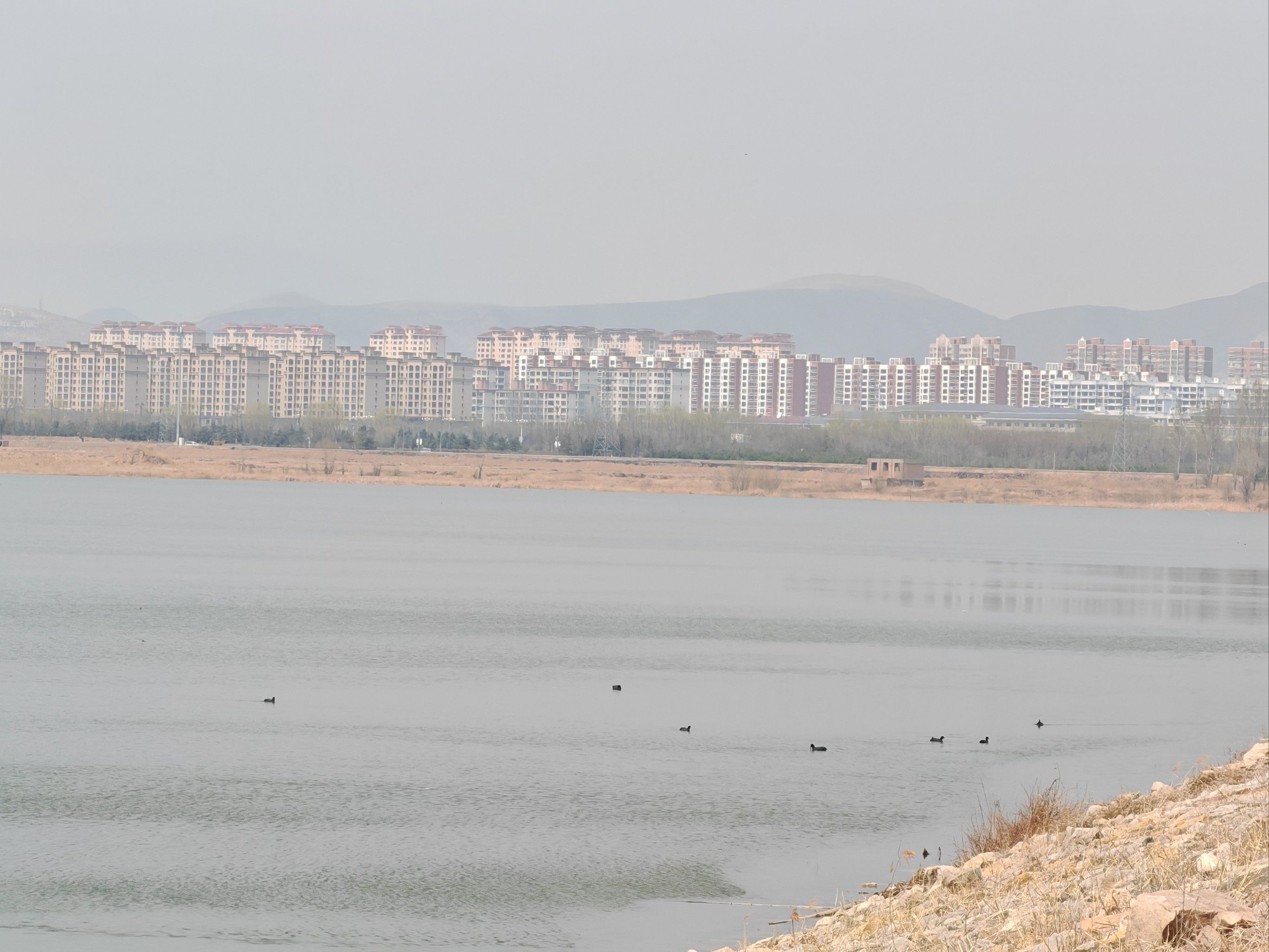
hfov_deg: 14.1
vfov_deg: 10.6
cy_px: 476
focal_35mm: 140
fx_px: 5132
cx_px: 634
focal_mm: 8.67
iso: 50
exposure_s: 1/476
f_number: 2.4
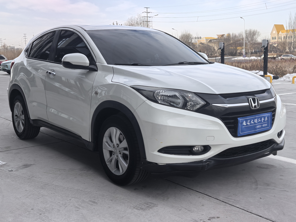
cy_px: 111
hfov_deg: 42.1
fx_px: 385
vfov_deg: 32.2
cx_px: 148
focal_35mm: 45
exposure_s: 1/1063
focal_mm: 5.35
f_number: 1.8
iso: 50
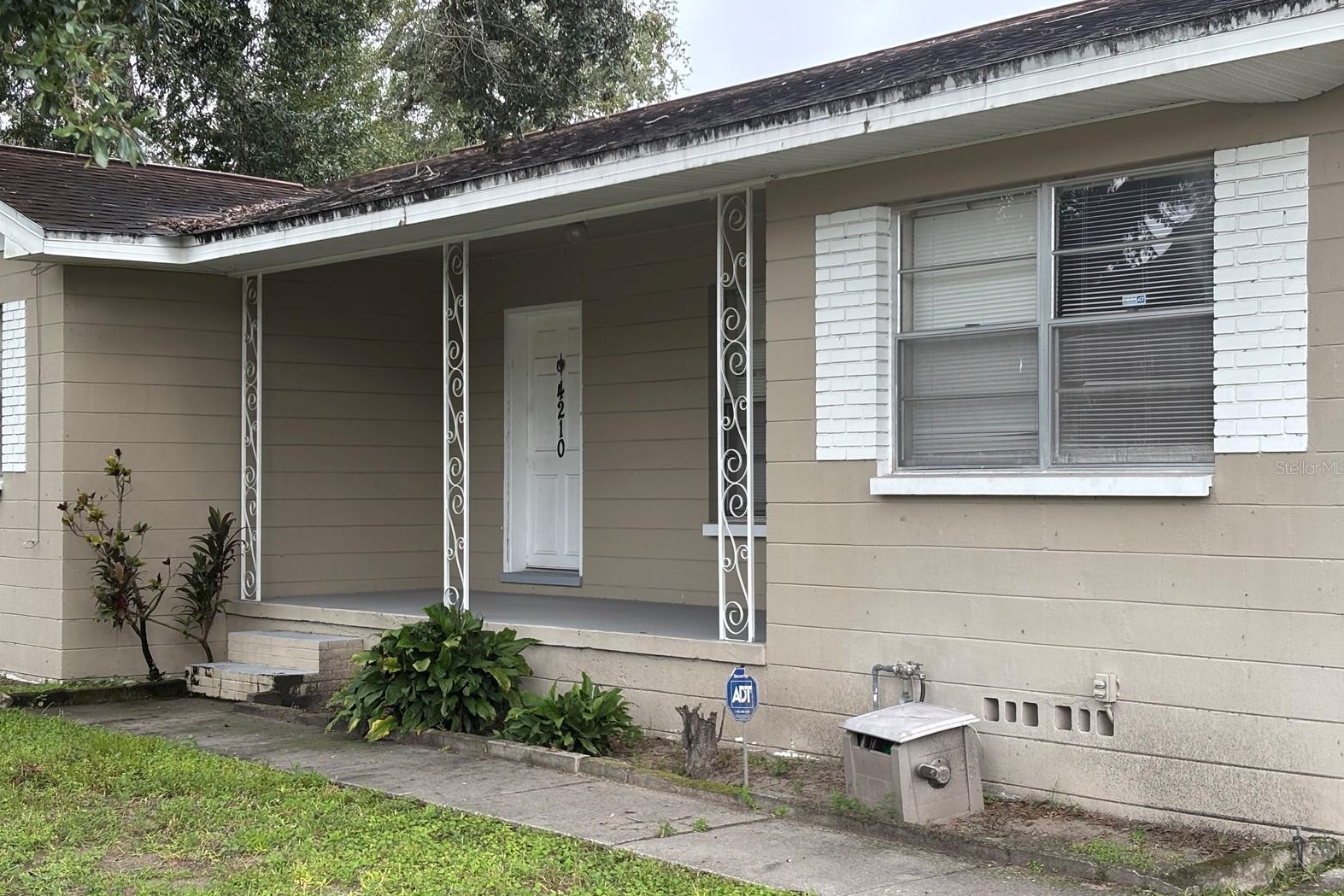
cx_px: 672
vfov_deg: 24.6
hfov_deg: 36.2
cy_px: 467
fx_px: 2053
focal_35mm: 55
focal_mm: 5.96
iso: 32
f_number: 1.6
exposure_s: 1/294
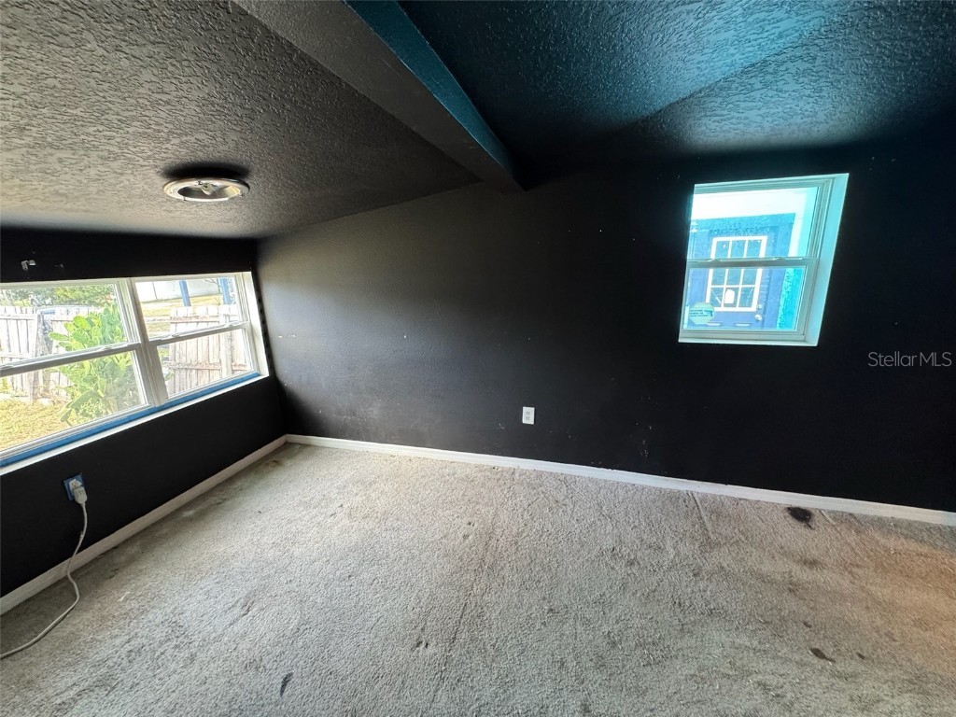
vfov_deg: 85.7
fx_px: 387
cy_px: 358
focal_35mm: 14
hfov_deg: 102.1
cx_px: 478
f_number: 2.2
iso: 500
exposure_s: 1/60
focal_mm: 2.22
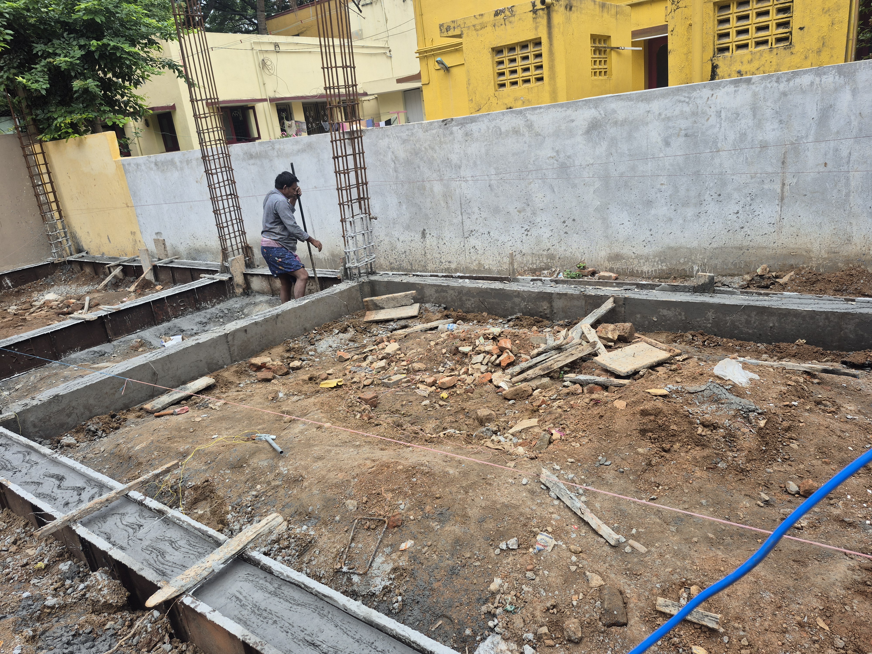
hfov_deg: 73.9
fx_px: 579
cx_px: 436
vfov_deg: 58.9
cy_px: 327
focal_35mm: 23
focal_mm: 5.4
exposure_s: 1/540
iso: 25
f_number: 1.8
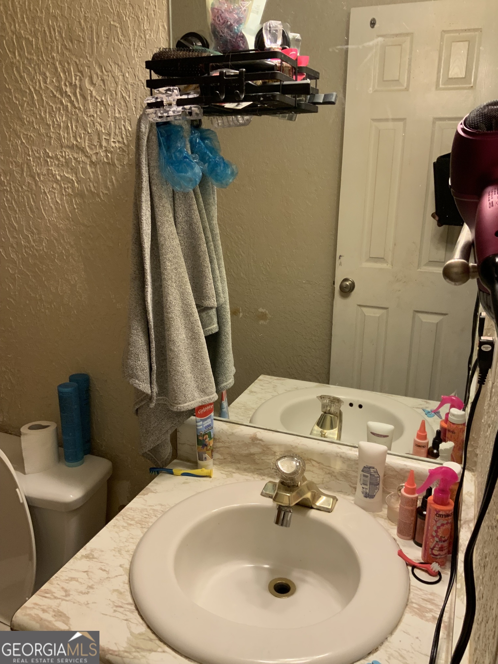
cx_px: 249
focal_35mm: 29
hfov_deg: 48.2
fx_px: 556
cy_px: 332
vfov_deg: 61.7
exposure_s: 1/60
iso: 100
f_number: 1.8
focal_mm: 3
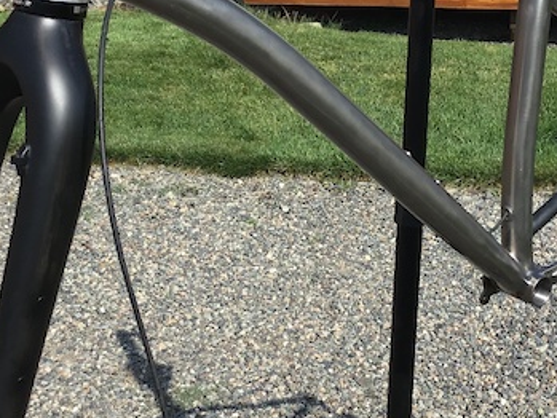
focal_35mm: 71
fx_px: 1143
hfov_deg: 27.3
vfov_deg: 20.7
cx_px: 345
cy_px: 144
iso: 25
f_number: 2.4
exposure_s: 1/1199
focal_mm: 3.3
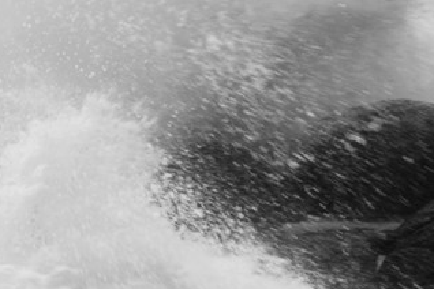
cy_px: -123
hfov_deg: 3.2
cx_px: 101
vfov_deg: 2.1
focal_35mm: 642
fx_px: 7733
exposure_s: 1/90
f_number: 32
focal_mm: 85
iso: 100
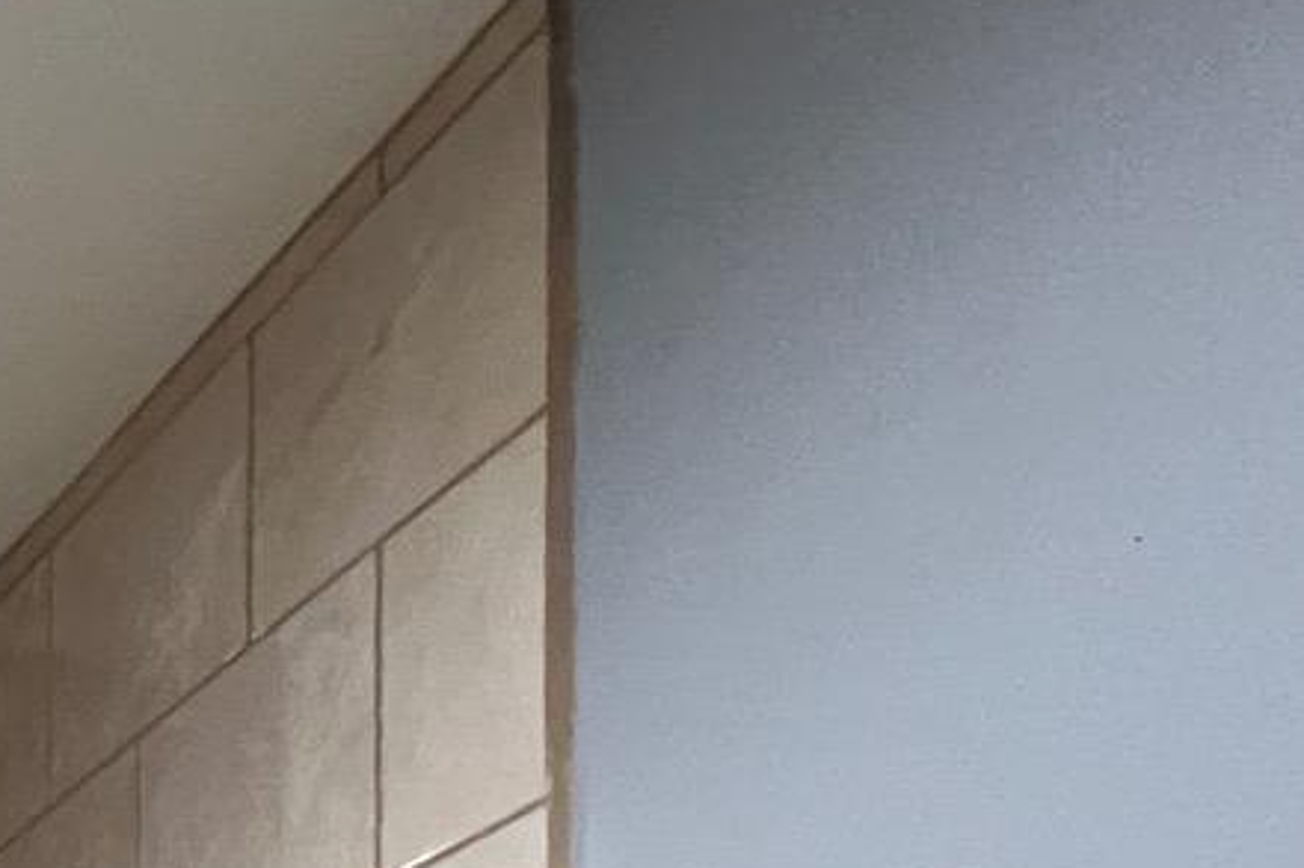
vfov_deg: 17.1
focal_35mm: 63
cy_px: 1620
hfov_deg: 17.8
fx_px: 2281
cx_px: -1461
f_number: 1.8
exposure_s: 1/60
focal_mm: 1.57
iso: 500
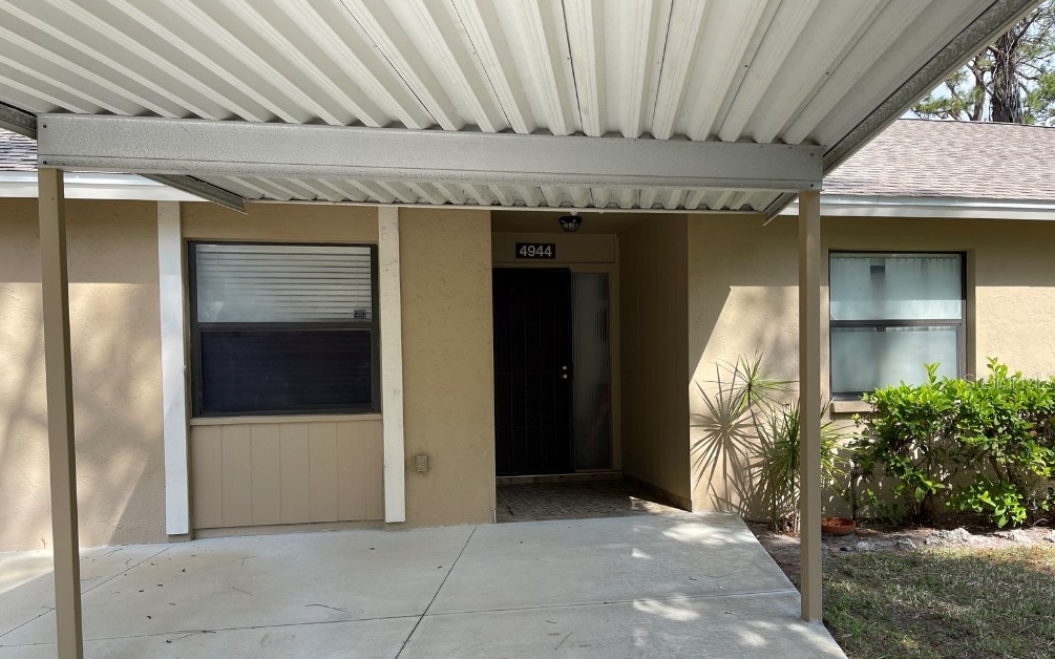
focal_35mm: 27
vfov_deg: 45.9
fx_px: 776
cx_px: 525
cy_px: 381
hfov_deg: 68.4
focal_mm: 5.1
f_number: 1.6
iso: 32
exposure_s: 1/1038
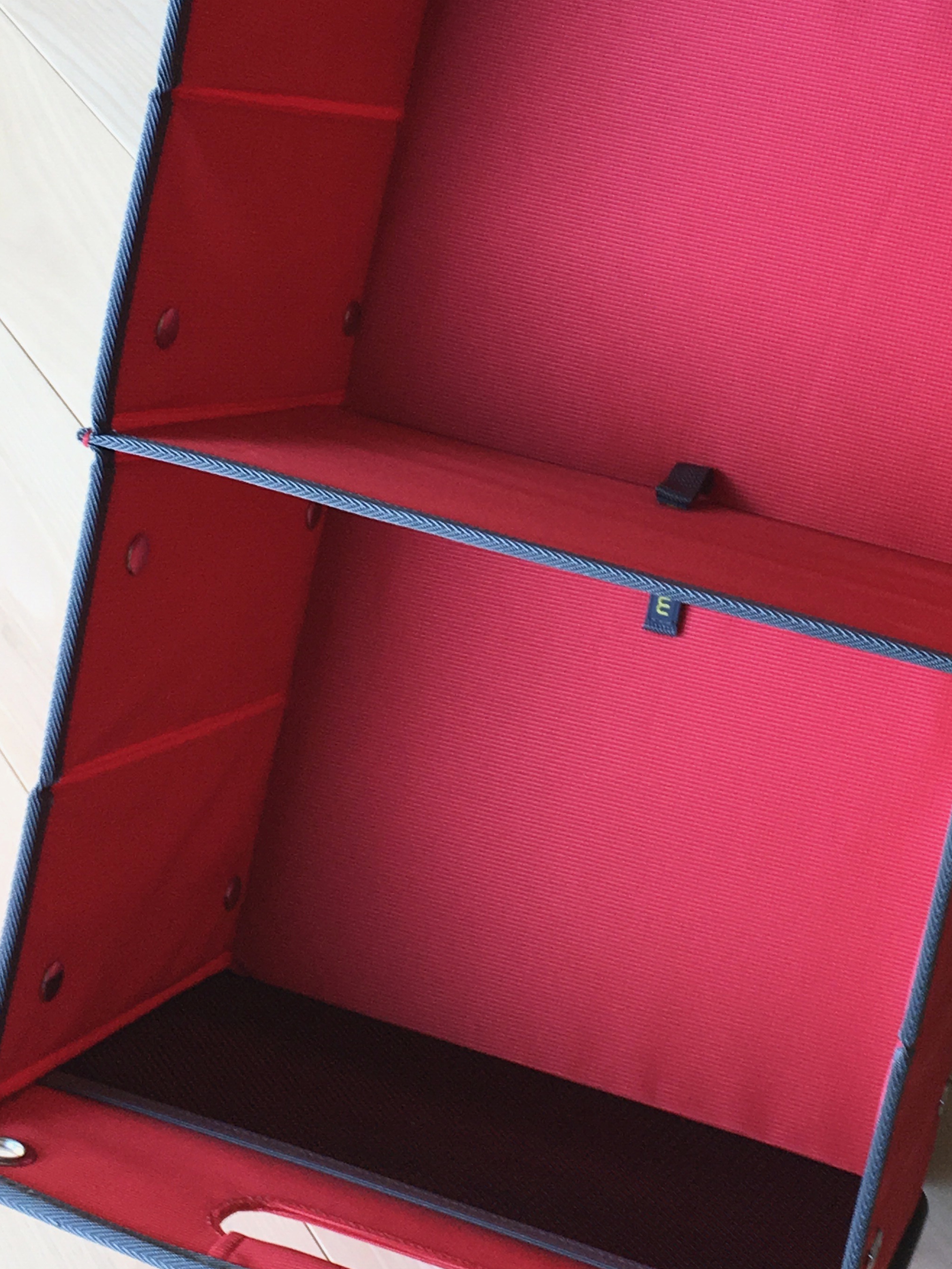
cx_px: 601
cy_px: 492
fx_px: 2457
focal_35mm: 67
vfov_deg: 28.9
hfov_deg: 21.9
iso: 25
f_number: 2.2
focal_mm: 4.15
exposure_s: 1/40
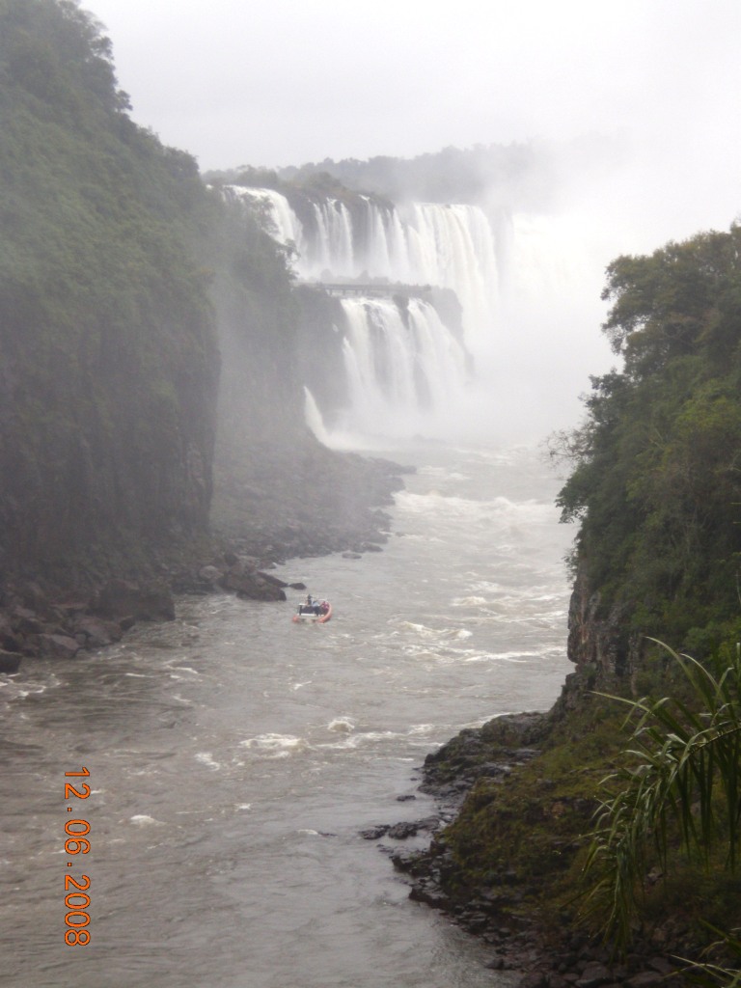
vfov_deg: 17.3
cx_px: 370
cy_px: 494
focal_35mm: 114
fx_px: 3254
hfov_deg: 13.0
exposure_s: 1/30.4
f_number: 5.9
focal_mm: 18.9
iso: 64
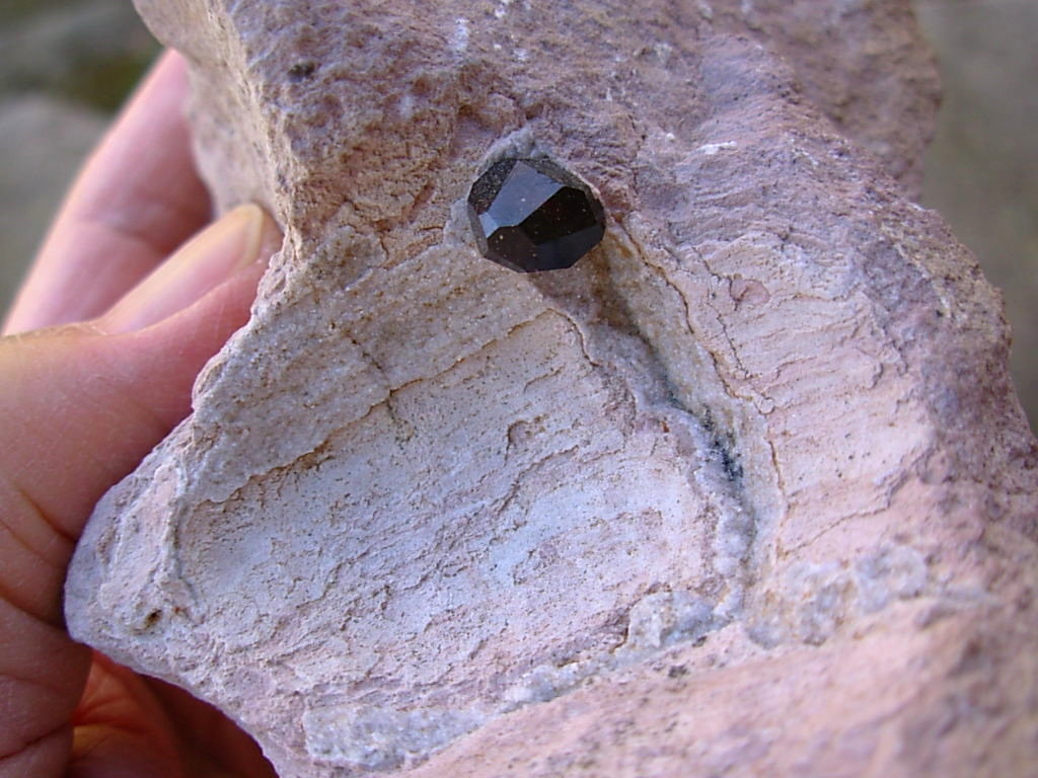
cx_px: 519
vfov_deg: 37.7
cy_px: 389
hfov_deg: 49.0
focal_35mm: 38
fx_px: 1139
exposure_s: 1/93.2
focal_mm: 6.3
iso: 50
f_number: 2.9
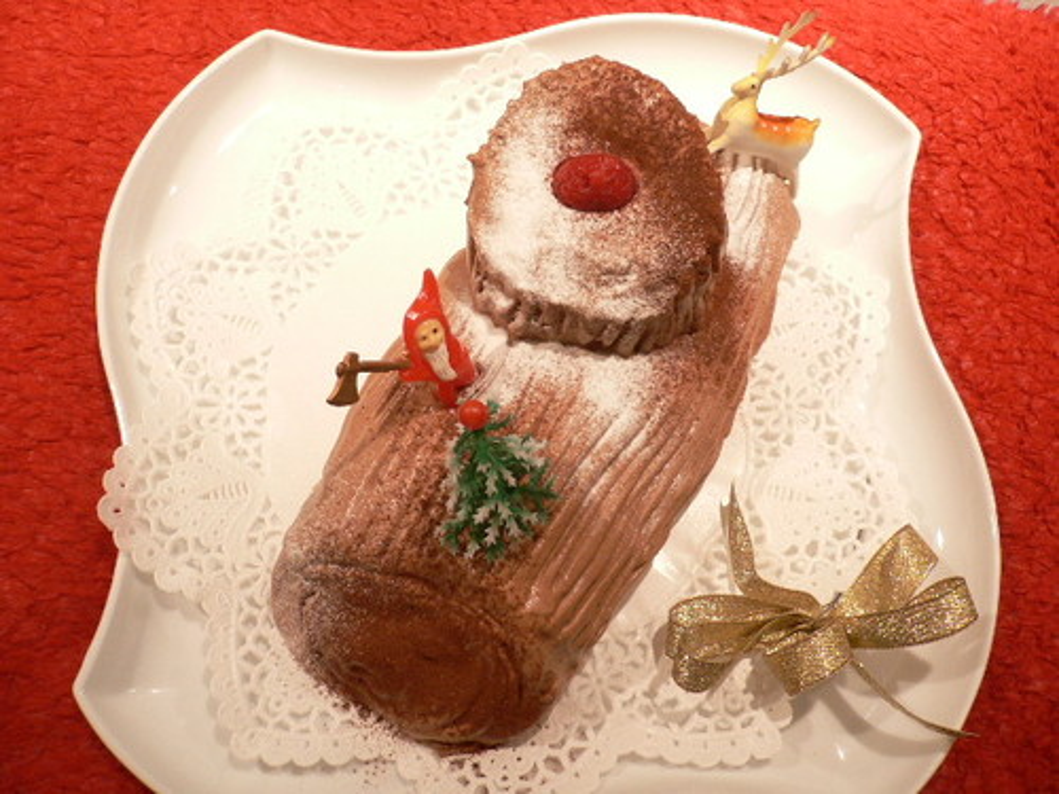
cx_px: 530
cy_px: 397
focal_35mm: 35
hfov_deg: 52.6
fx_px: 1071
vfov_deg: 40.7
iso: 100
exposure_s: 1/40
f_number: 2.8
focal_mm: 5.8
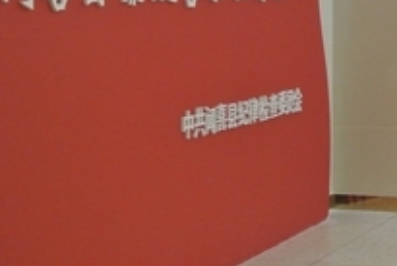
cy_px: 66
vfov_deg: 10.5
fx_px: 1446
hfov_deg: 15.1
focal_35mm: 131
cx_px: 484
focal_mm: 15.7
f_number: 4.2
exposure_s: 1/30
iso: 800
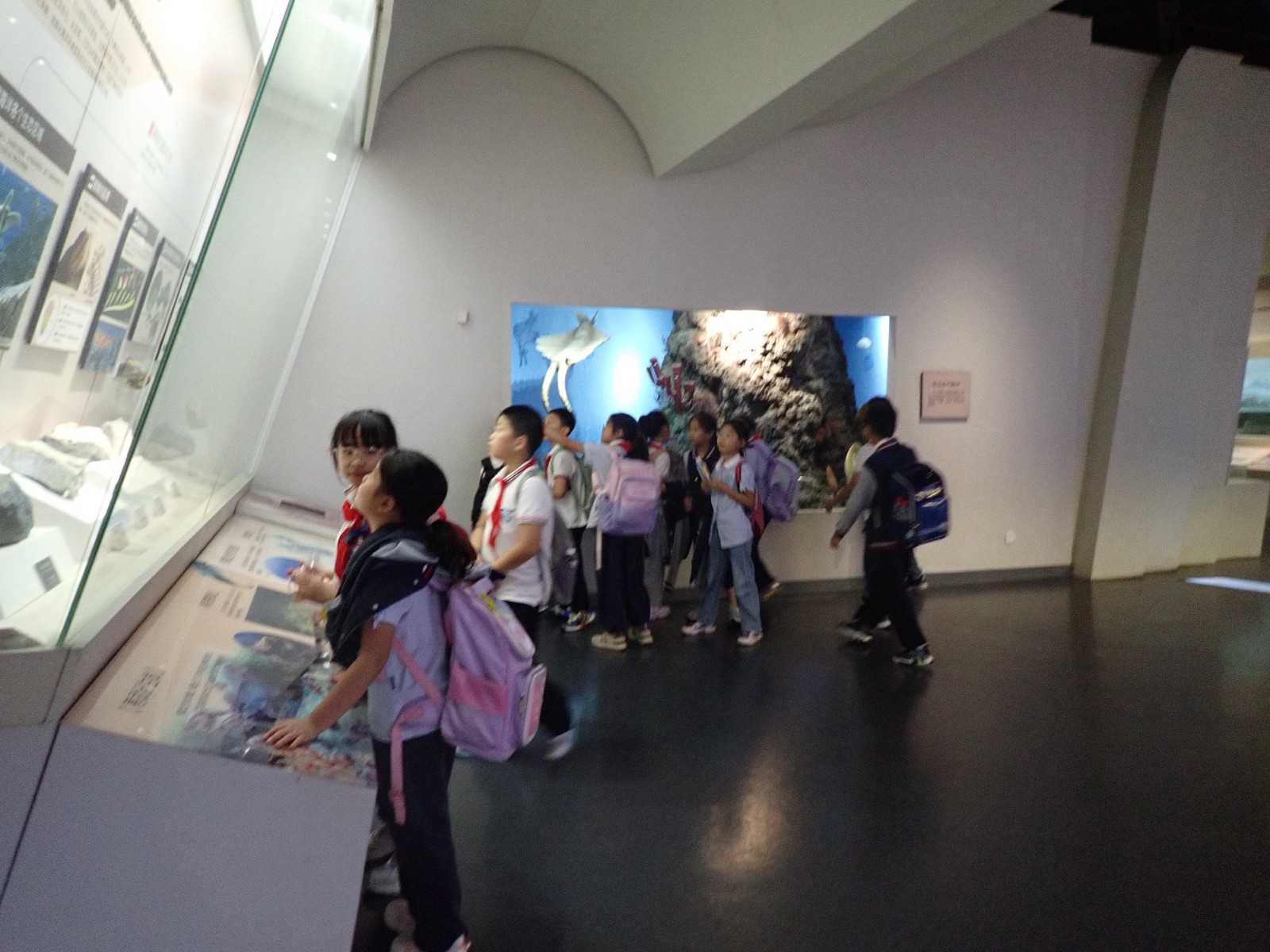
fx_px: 917
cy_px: 476
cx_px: 635
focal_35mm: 25
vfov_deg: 54.9
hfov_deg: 69.4
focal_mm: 4.5
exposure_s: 1/30
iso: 800
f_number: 2
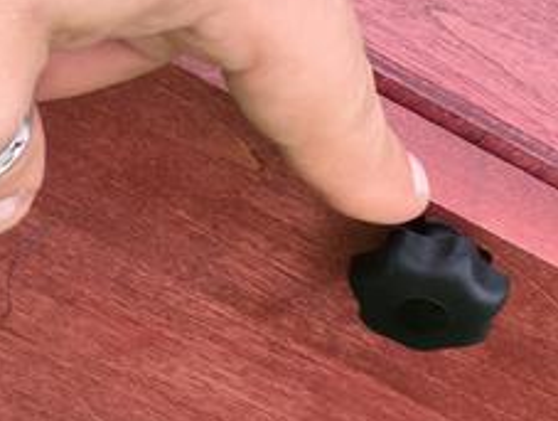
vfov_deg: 14.8
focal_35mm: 100
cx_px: 32
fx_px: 1615
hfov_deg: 19.2
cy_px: 212
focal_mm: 4.15
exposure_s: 1/60
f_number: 2.2
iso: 25
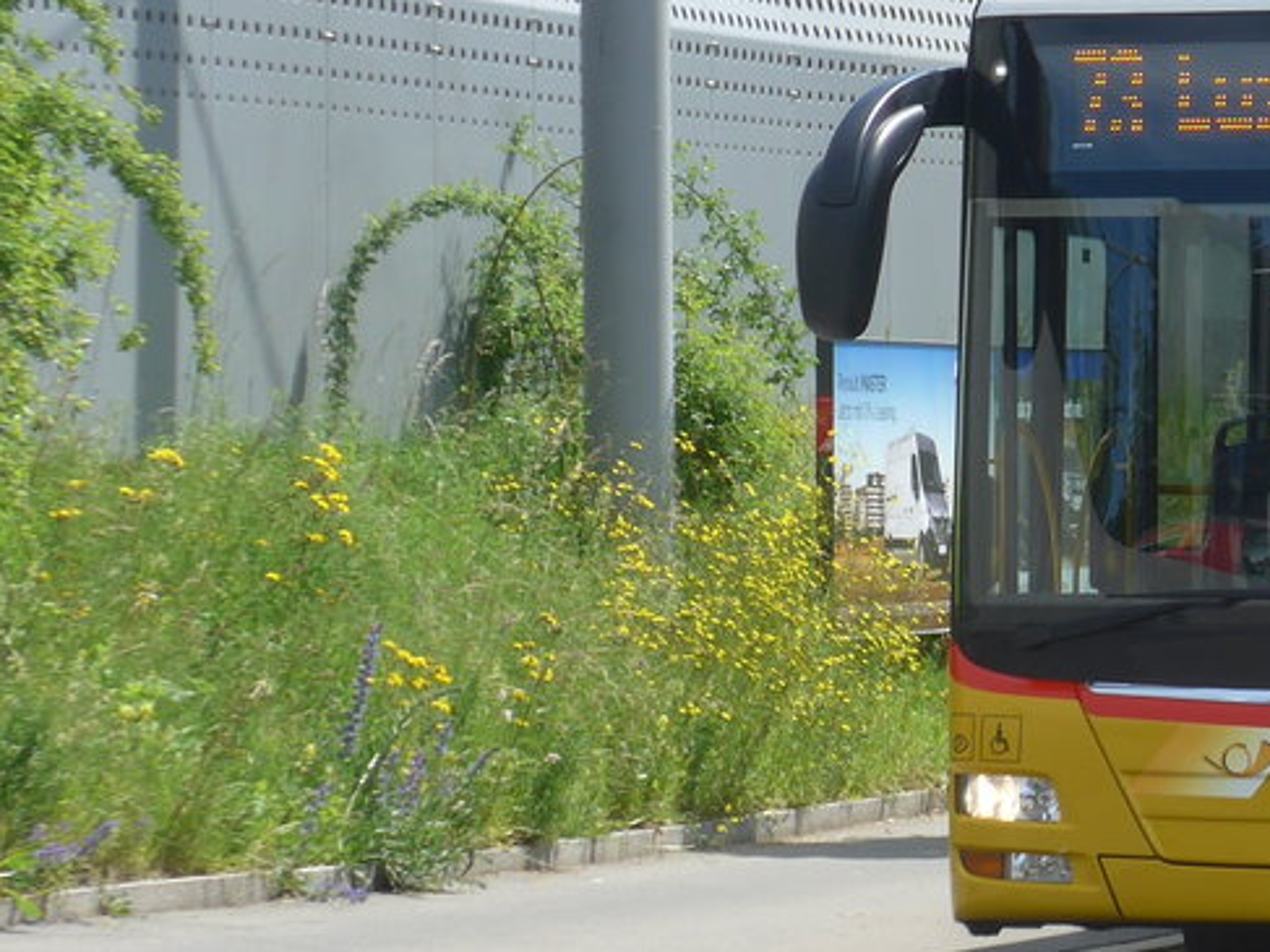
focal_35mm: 254
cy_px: 420
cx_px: 1413
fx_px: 9317
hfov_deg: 7.7
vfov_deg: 5.8
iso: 80
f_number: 4.8
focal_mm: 20.4
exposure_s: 1/400
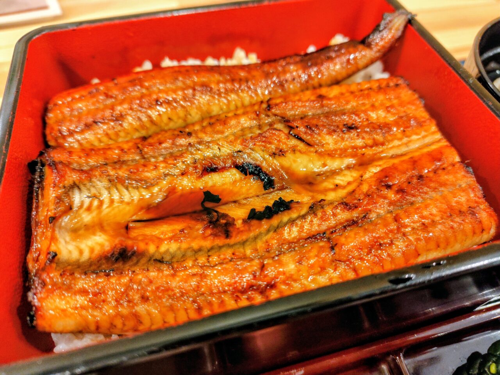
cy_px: 188
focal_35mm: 23
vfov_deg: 58.9
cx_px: 250
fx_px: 332
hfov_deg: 73.9
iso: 607
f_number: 1.9
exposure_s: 1/60
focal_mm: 5.6
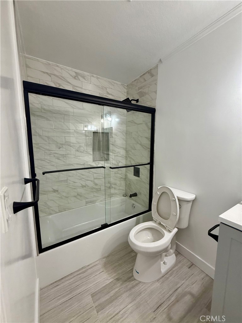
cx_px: 121
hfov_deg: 85.7
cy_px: 162
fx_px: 130
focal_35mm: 14
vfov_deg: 102.1
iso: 250
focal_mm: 2.22
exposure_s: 1/120
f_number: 2.2
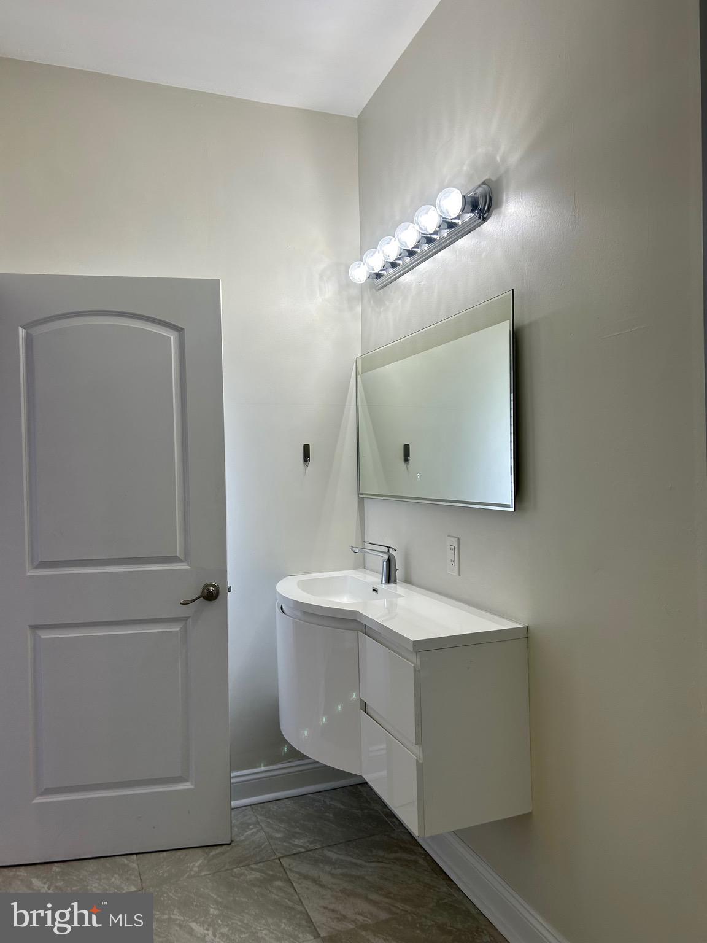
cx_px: 354
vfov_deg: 67.3
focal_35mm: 26
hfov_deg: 53.1
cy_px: 472
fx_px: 708
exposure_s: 1/184
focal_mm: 5.7
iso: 40
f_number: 1.5
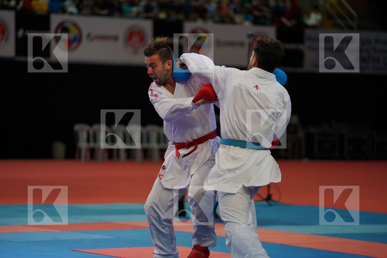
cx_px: 194
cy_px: 129
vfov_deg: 8.8
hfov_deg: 13.2
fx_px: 1677
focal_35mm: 156
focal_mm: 156
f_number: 2.8
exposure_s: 1/1000
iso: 640
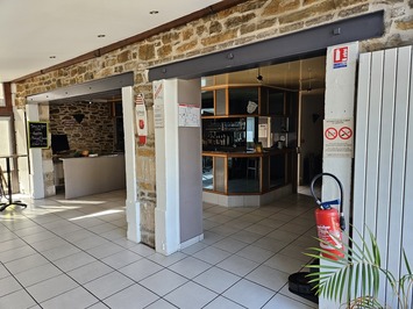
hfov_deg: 73.9
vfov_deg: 58.9
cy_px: 154
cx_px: 206
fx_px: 274
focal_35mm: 23
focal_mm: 5.4
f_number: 1.8
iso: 160
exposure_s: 1/100
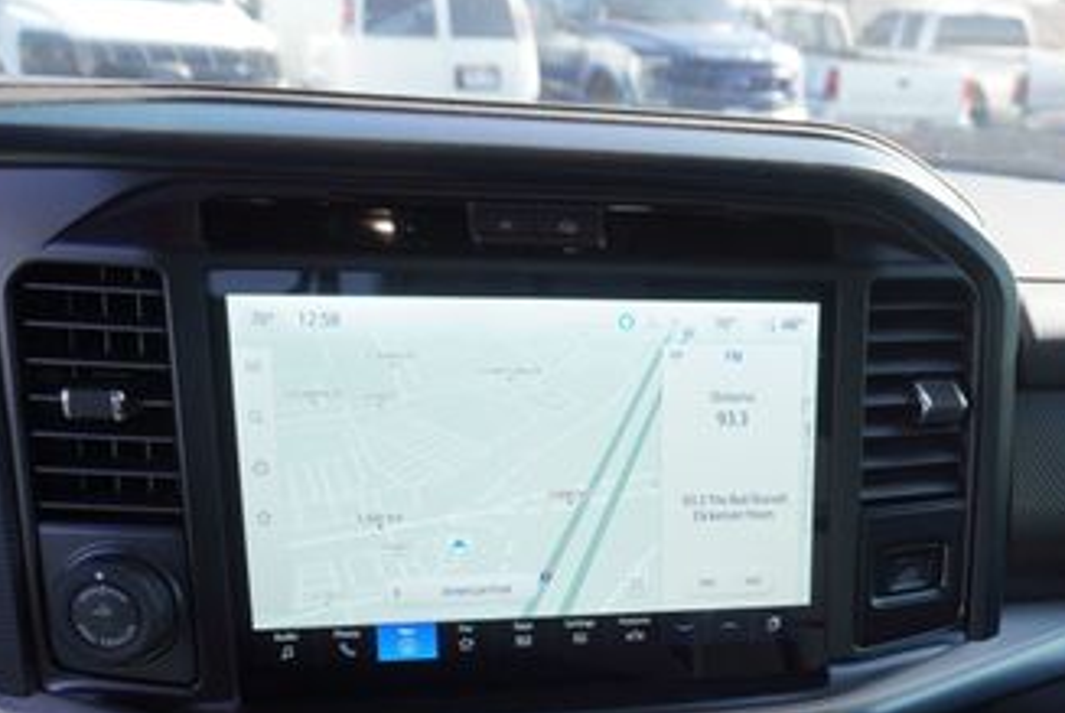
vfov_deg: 27.5
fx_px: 1392
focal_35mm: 47
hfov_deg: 40.7
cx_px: 798
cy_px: 664
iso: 100
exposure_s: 1/60
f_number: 4
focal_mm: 16
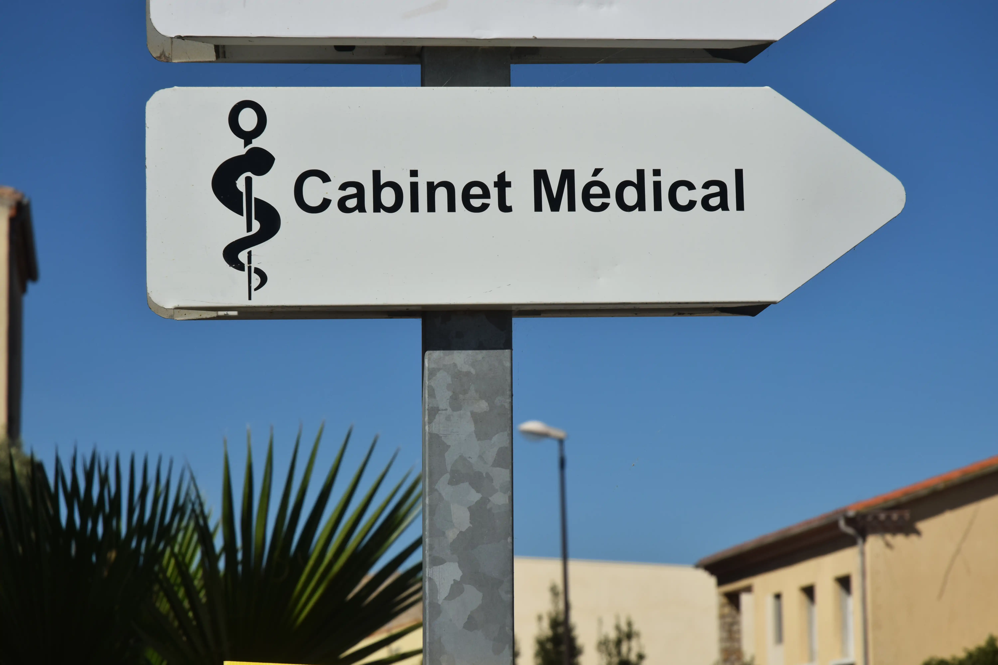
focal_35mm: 105
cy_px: 332
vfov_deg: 13.0
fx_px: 2911
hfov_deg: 19.5
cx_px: 499
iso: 200
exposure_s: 1/1250
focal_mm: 70
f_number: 9
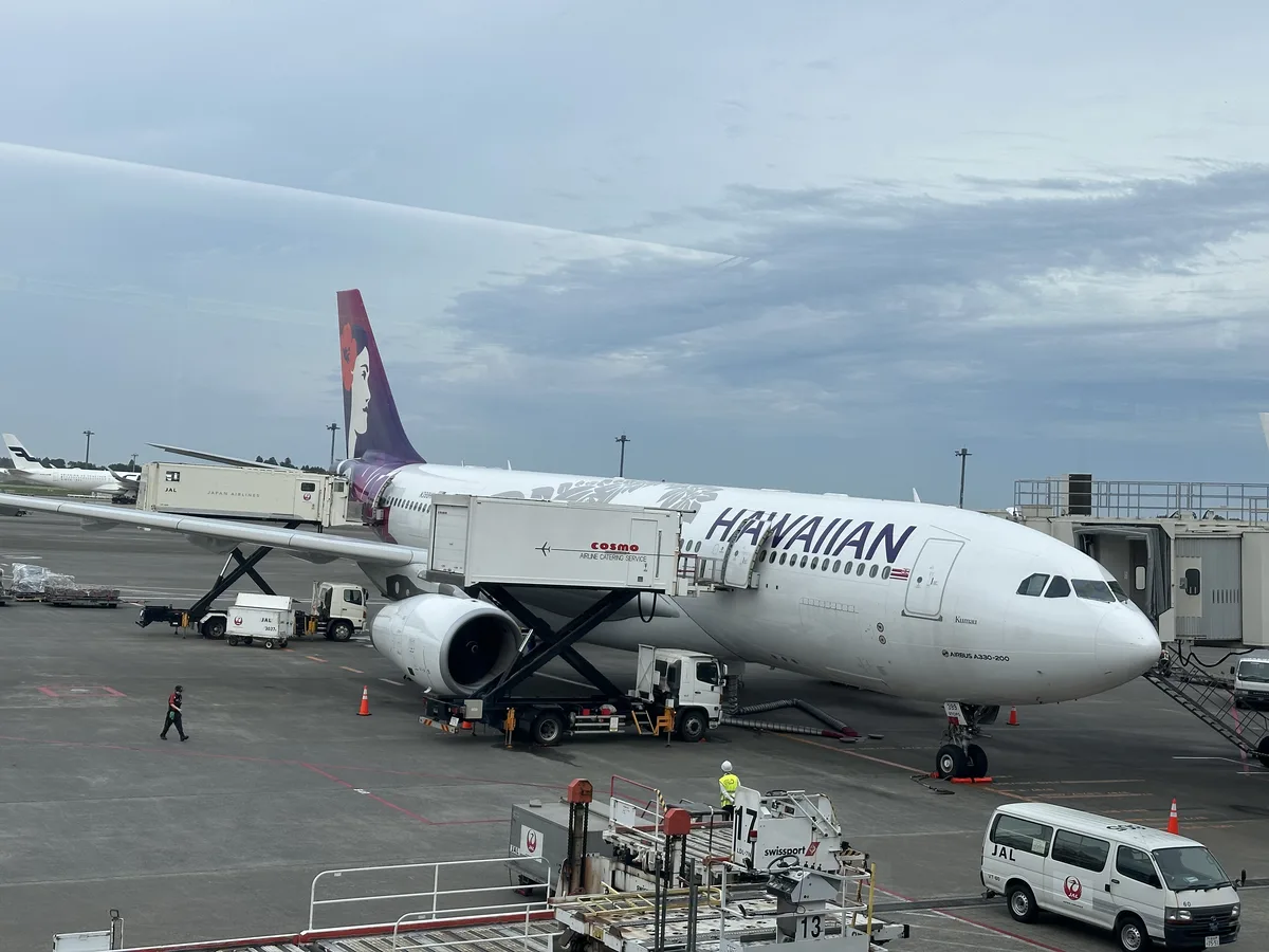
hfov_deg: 39.7
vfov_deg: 30.3
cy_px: 476
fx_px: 1760
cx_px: 634
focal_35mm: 48
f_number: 1.78
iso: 64
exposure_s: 1/694
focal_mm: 6.86
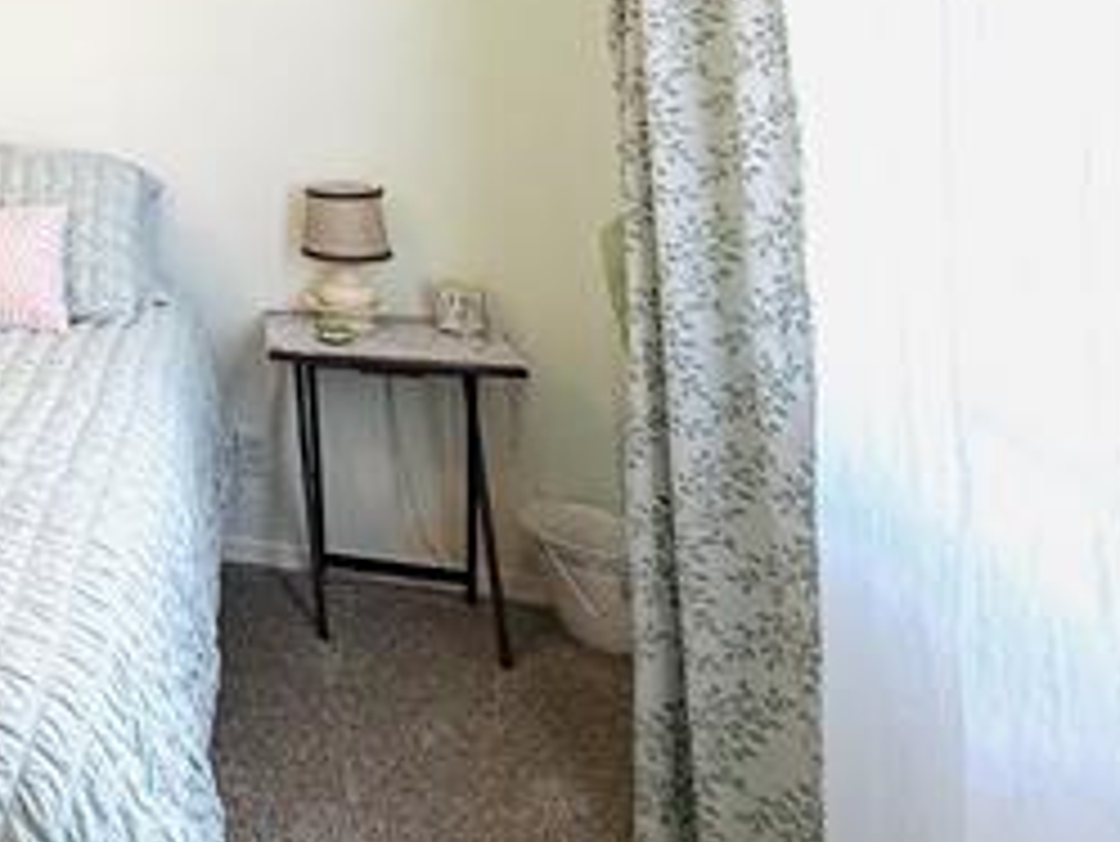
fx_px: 1165
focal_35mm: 36
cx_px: -288
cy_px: 5
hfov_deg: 36.5
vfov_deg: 35.9
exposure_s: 1/120
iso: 200
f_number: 2.2
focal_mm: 2.22
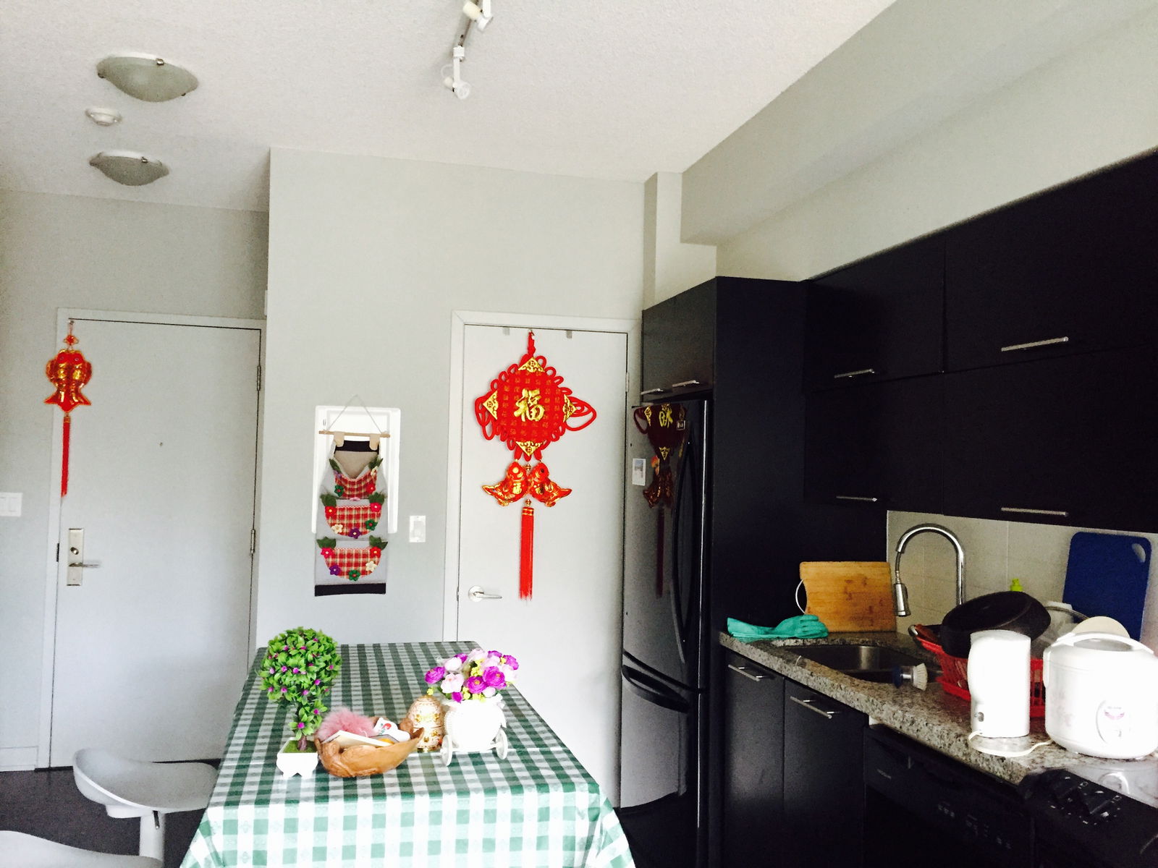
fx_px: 970
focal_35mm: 29
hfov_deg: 61.7
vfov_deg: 48.2
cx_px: 579
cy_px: 434
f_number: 2.2
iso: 250
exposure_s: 1/17
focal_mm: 4.15
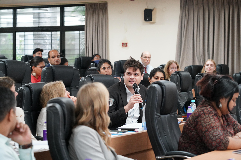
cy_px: 80
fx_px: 710
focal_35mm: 106
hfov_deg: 19.3
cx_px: 121
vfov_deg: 12.9
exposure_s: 1/125
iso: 5000
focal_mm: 105
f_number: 5.6
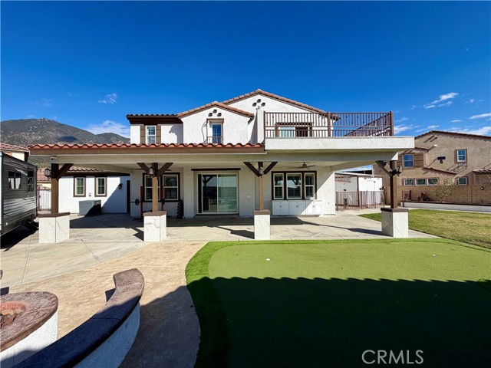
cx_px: 246
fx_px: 199
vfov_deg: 85.7
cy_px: 184
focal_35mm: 14
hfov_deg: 102.1
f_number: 2.2
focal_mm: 2.22
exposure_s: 1/1087
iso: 20
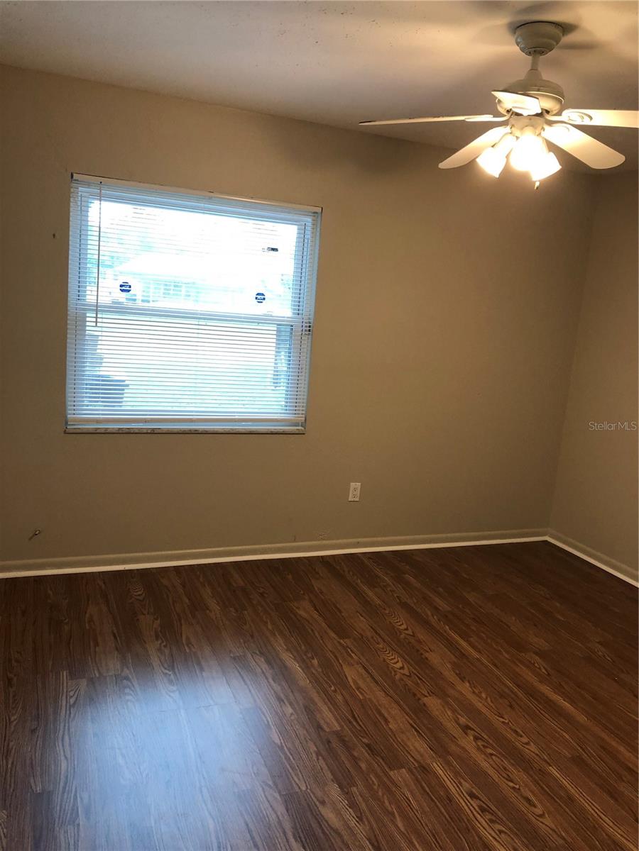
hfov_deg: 49.7
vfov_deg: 63.4
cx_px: 320
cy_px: 426
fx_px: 689
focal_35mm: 28
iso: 40
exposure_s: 1/20
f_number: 1.8
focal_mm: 4
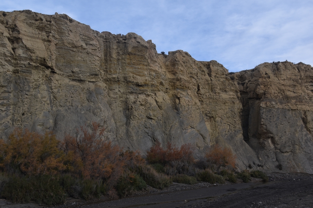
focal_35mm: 39
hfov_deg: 49.6
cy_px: 104
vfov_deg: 34.2
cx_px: 156
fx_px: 339
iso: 100
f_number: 6.3
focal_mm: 26
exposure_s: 1/160
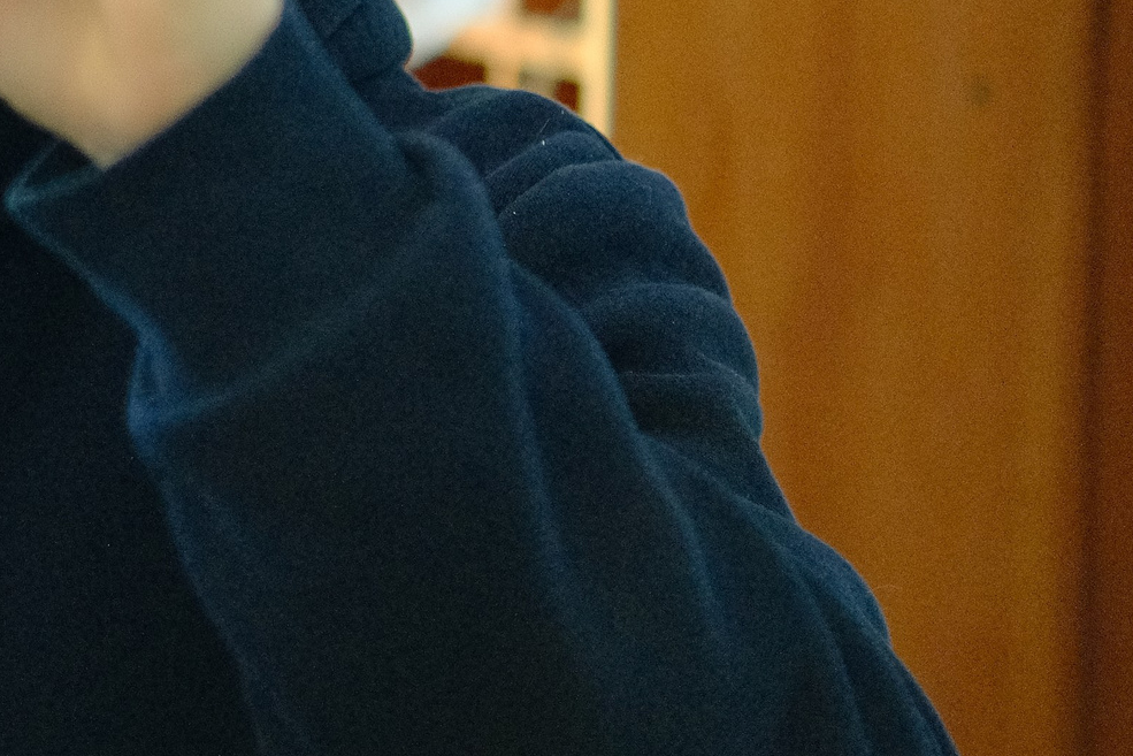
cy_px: 48
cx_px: -317
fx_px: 4092
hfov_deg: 15.1
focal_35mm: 130
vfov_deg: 10.5
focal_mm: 33
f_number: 1.4
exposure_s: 1/1250
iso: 1600
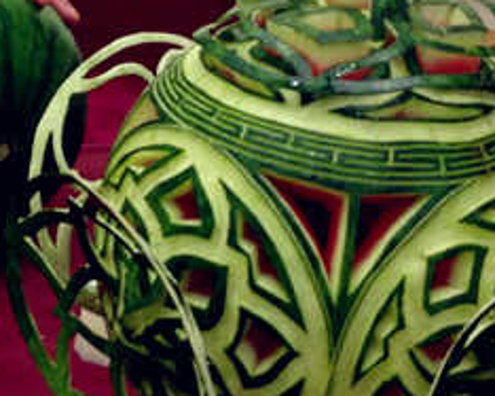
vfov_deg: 12.4
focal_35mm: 124
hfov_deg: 15.2
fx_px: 1816
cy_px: 96
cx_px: -6
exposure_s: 1/40
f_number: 2.4
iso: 64
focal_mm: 4.12
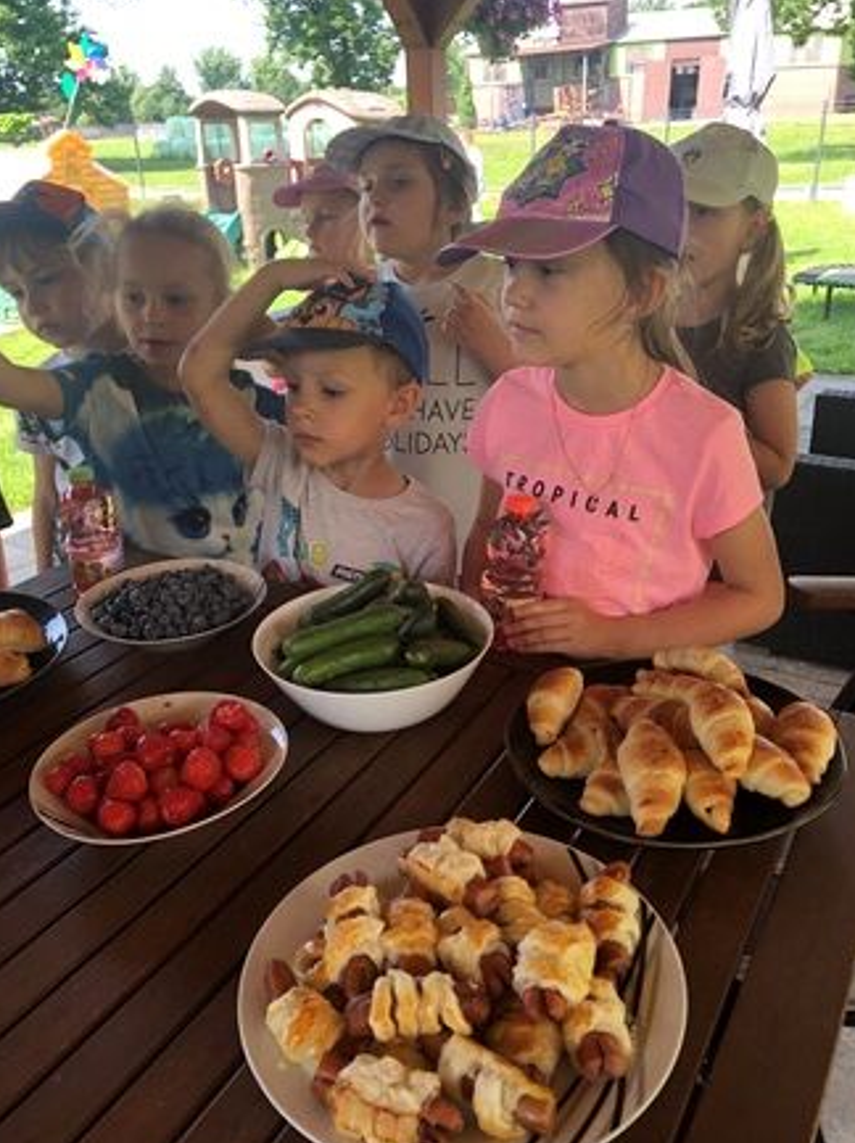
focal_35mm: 29
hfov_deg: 48.2
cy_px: 581
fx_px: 956
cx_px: 420
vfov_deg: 61.7
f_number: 1.8
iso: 32
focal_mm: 3.99
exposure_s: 1/120
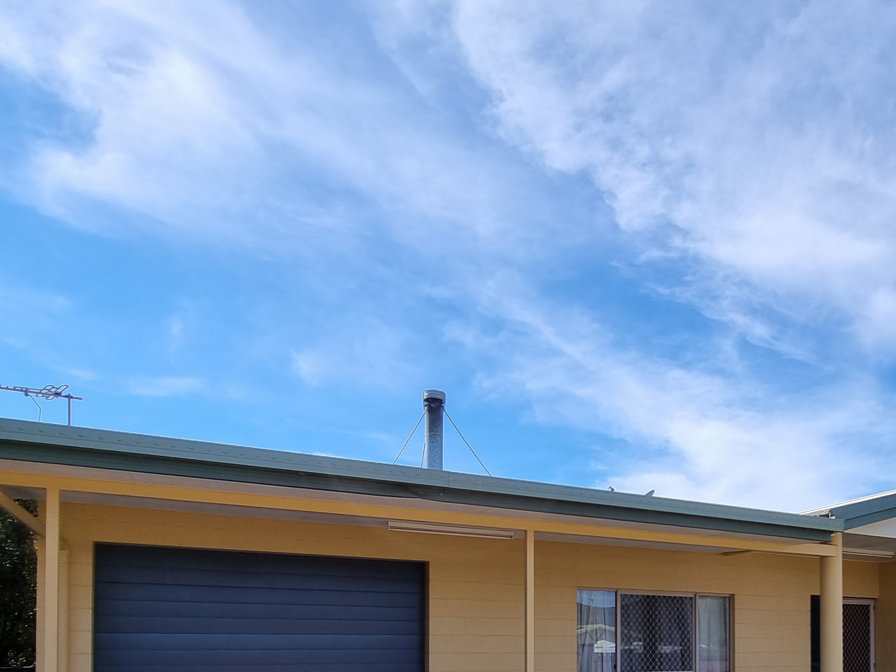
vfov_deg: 45.2
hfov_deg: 62.9
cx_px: 628
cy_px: 637
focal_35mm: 27
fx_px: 699
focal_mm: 2.2
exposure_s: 1/1480
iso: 50
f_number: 2.2
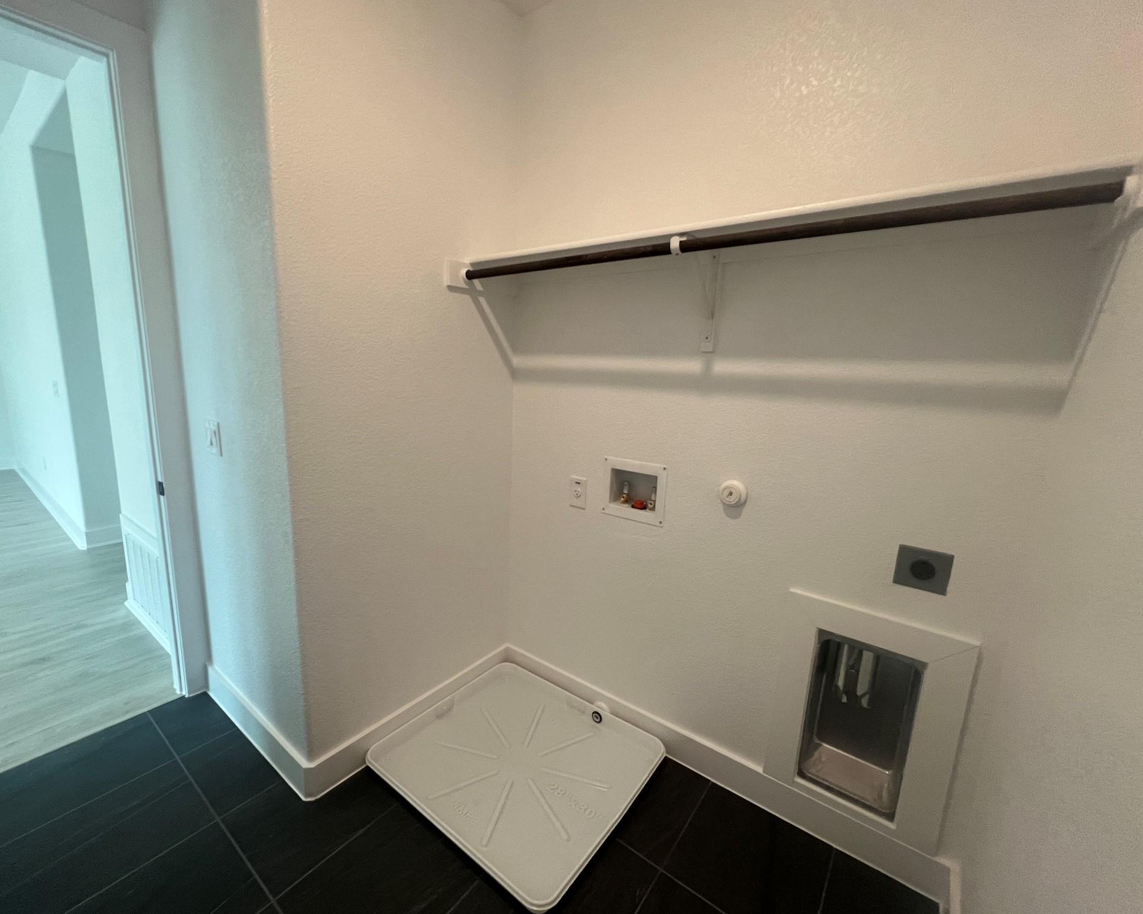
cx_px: 530
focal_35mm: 14
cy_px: 454
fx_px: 474
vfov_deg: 88.0
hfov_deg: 100.5
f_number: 1.8
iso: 250
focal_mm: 1.57
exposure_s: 1/120
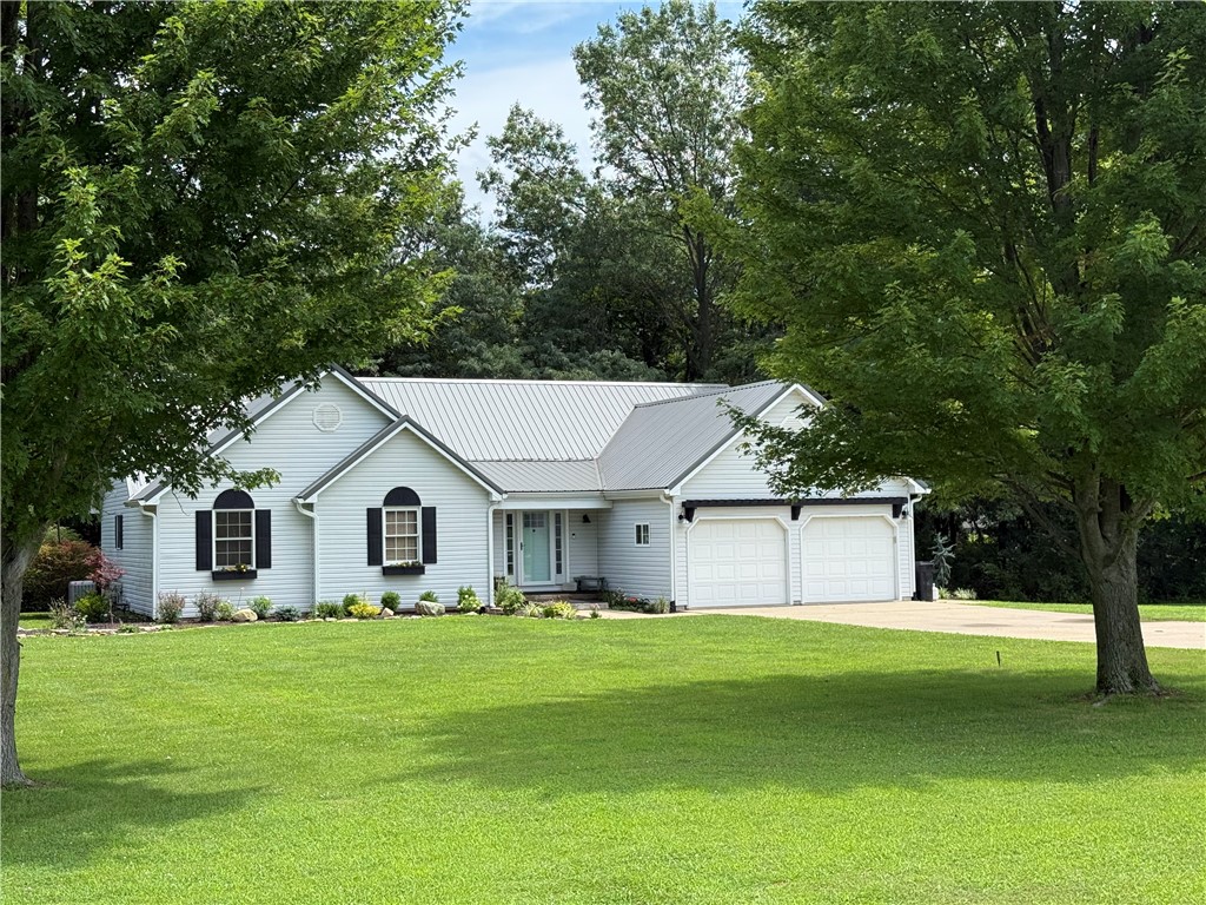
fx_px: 1672
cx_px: 603
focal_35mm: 48
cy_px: 452
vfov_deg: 30.3
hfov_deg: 39.7
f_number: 1.78
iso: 80
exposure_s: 1/2208
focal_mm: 6.76
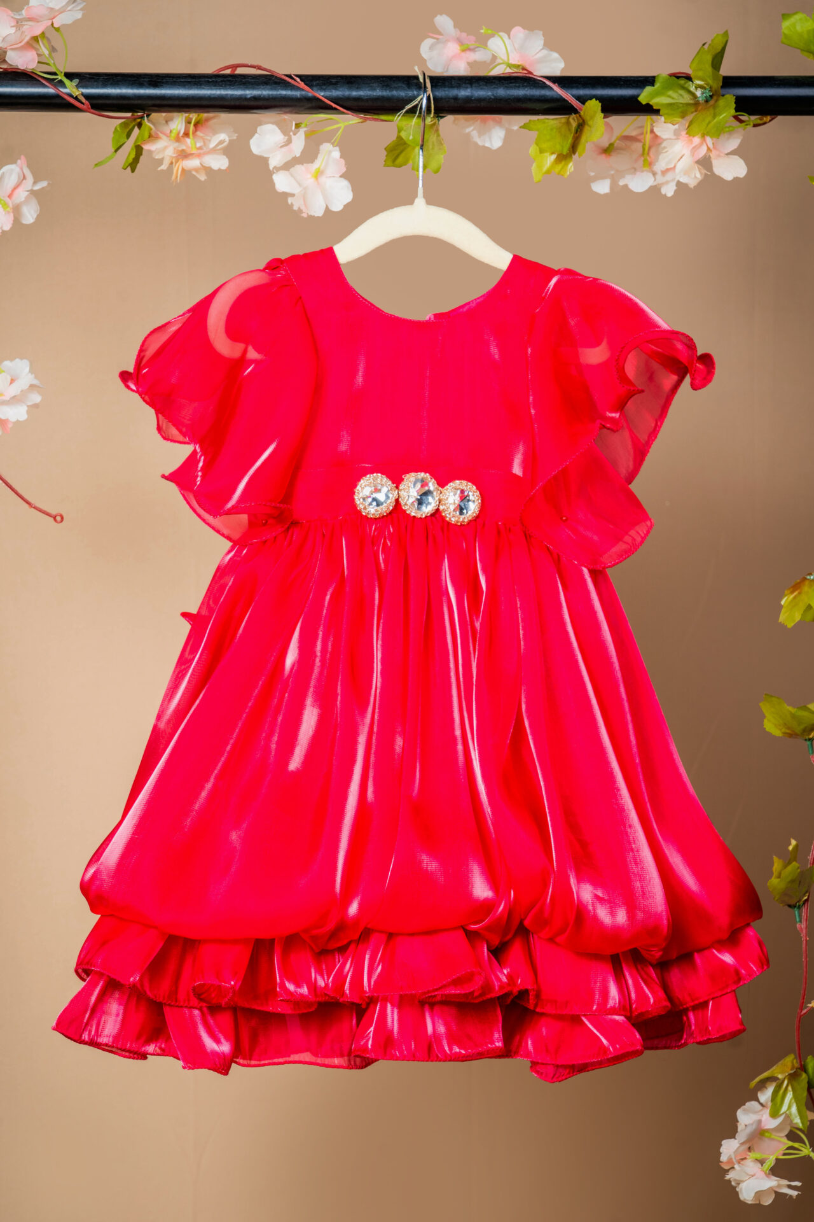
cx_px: 407
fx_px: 2374
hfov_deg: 19.5
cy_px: 611
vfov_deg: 28.8
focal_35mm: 70
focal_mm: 70
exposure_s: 1/200
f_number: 9
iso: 50
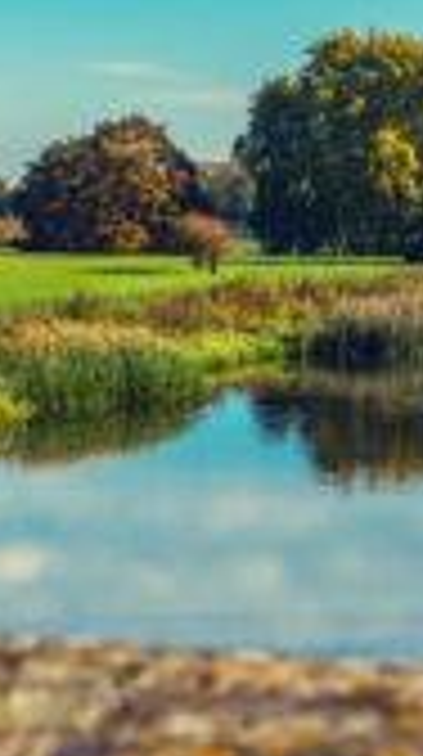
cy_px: 216
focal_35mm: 159
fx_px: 3183
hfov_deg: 7.6
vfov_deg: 13.5
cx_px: 277
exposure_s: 1/500
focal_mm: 50
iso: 200
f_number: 8
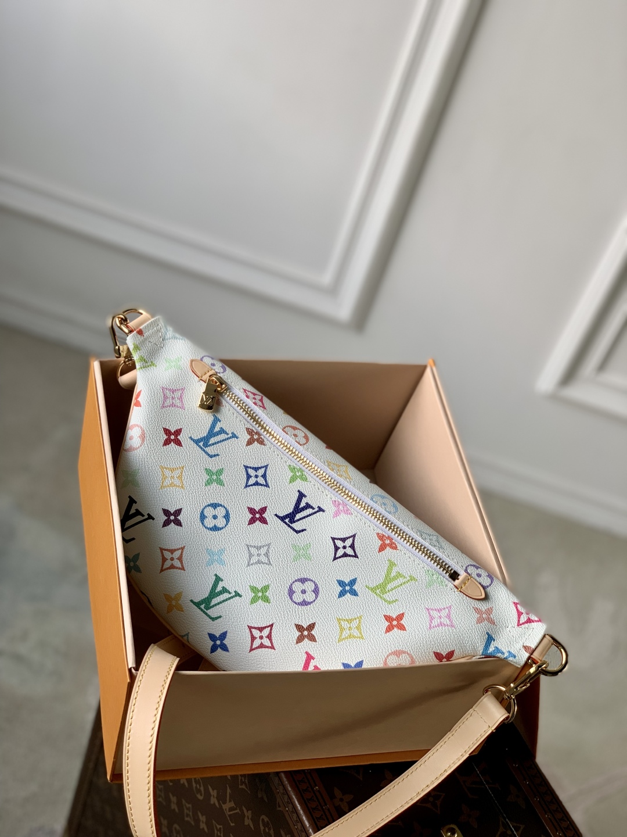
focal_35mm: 52
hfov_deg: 28.0
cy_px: 418
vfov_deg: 36.8
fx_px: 1256
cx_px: 314
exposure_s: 1/122
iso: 20
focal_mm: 6
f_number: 2.4
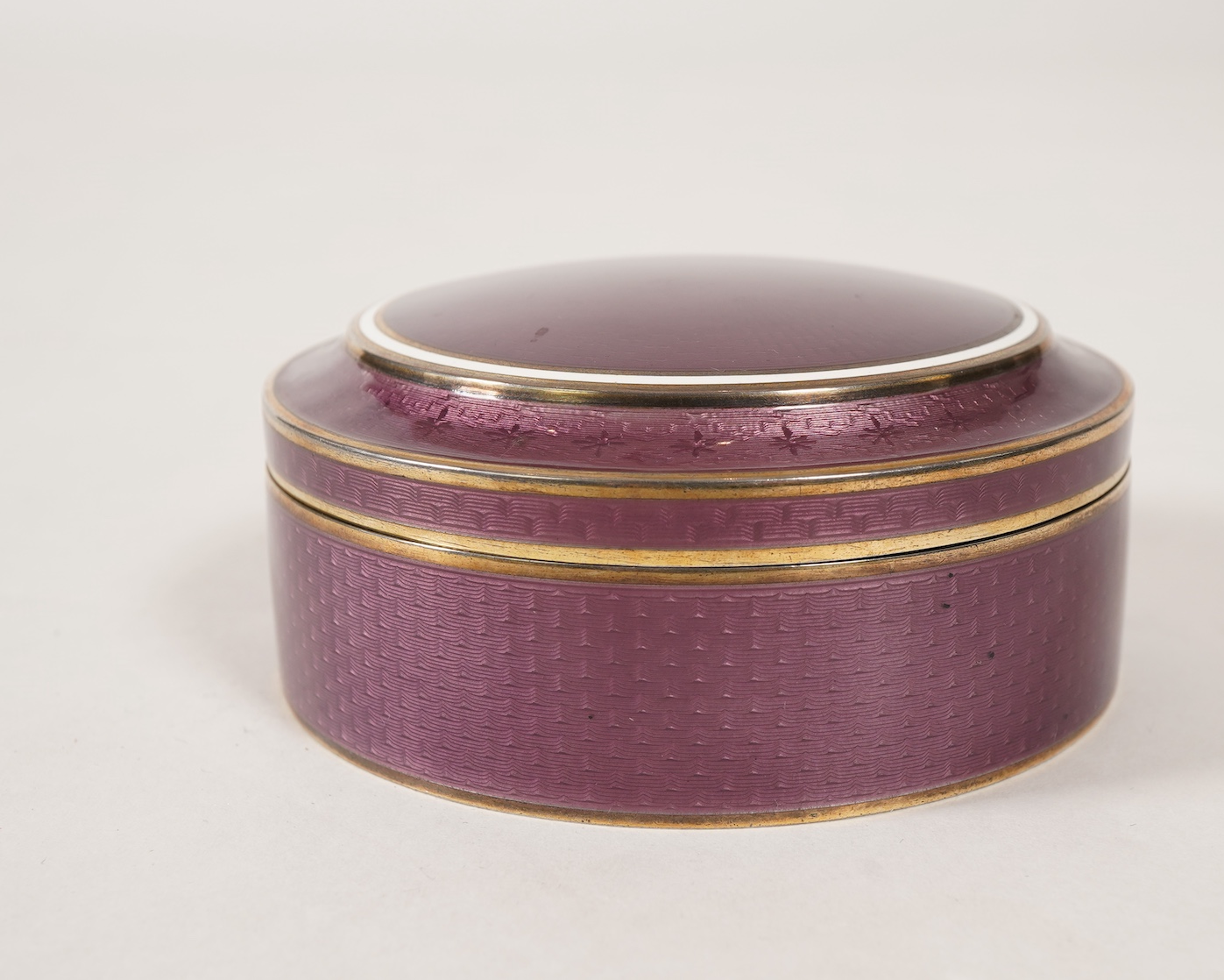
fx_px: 1848
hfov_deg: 36.5
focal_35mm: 51
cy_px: 488
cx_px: 718
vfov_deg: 29.7
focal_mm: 30
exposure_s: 1/125
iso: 400
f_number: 16
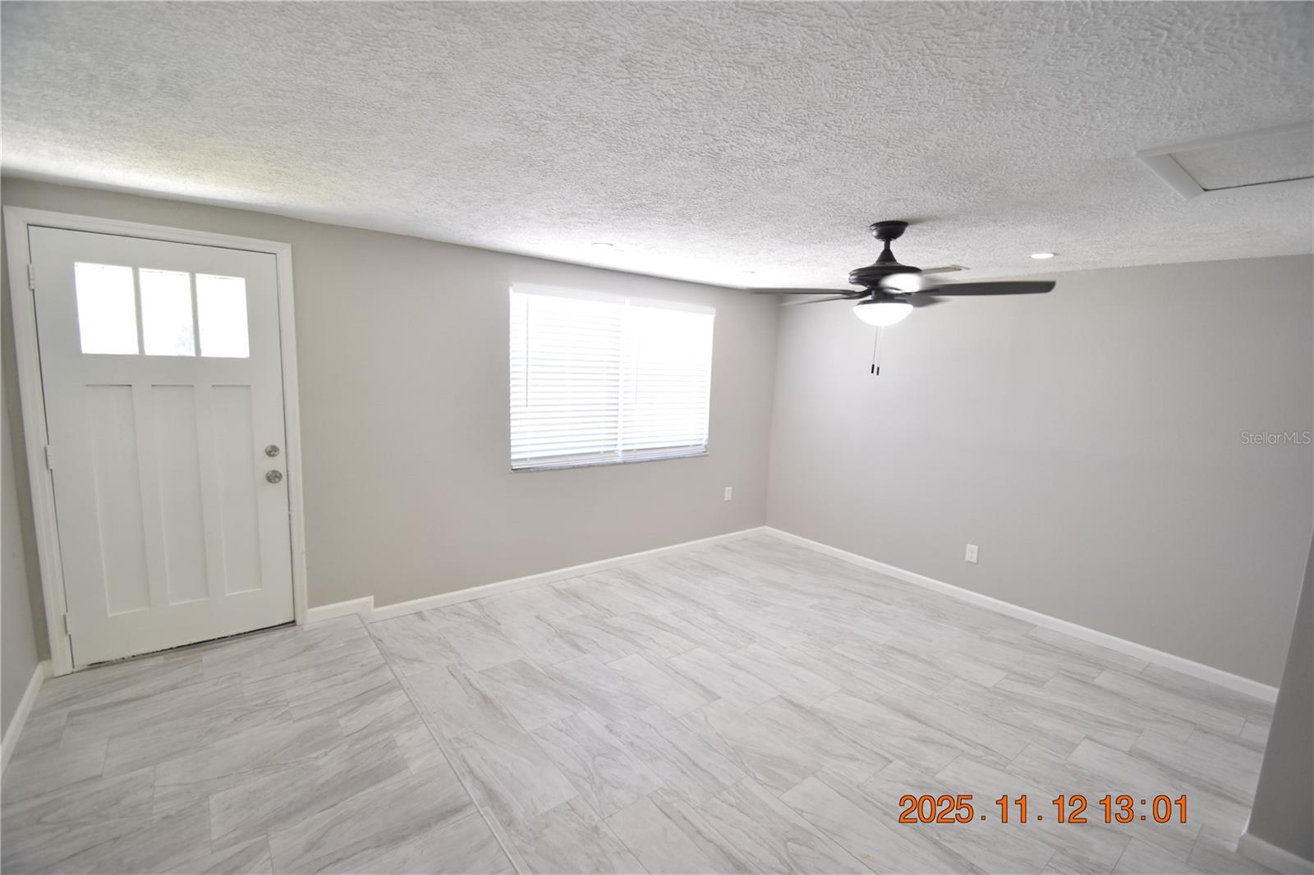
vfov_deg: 77.3
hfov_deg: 100.4
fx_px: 547
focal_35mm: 15
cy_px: 438
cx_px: 657
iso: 800
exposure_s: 1/90
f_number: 3.5
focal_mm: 10
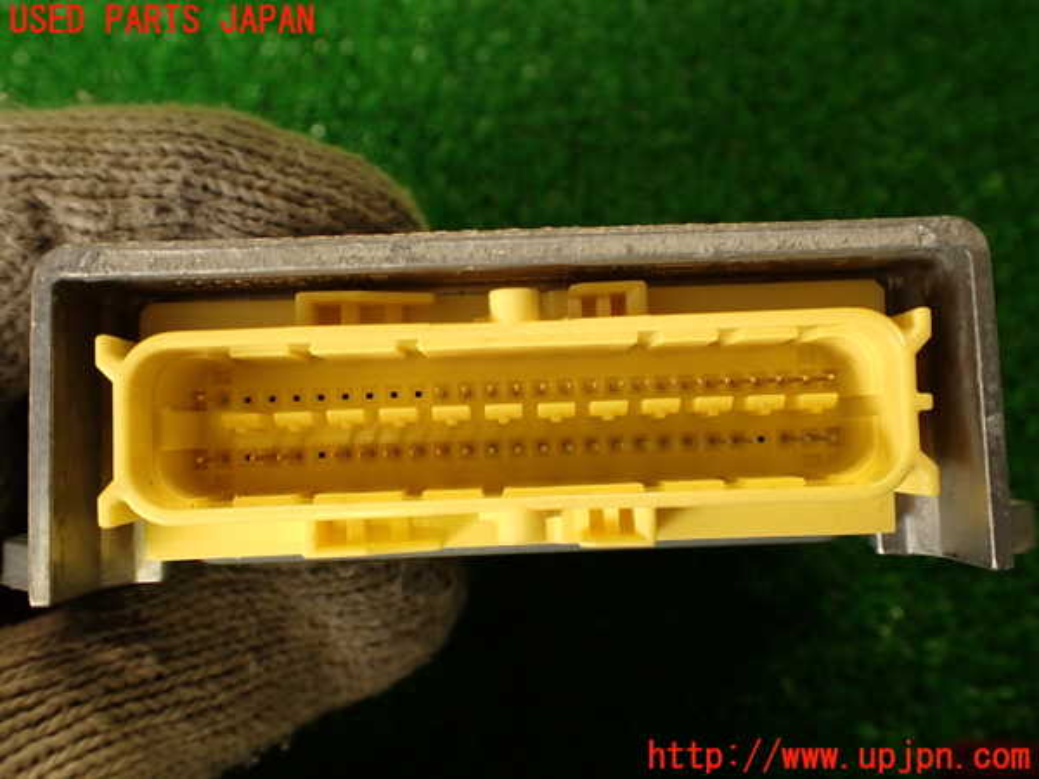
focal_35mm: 32
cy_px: 390
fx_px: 960
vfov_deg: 44.2
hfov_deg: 56.8
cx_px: 520
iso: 200
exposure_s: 1/50
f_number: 2.4
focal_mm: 5.79
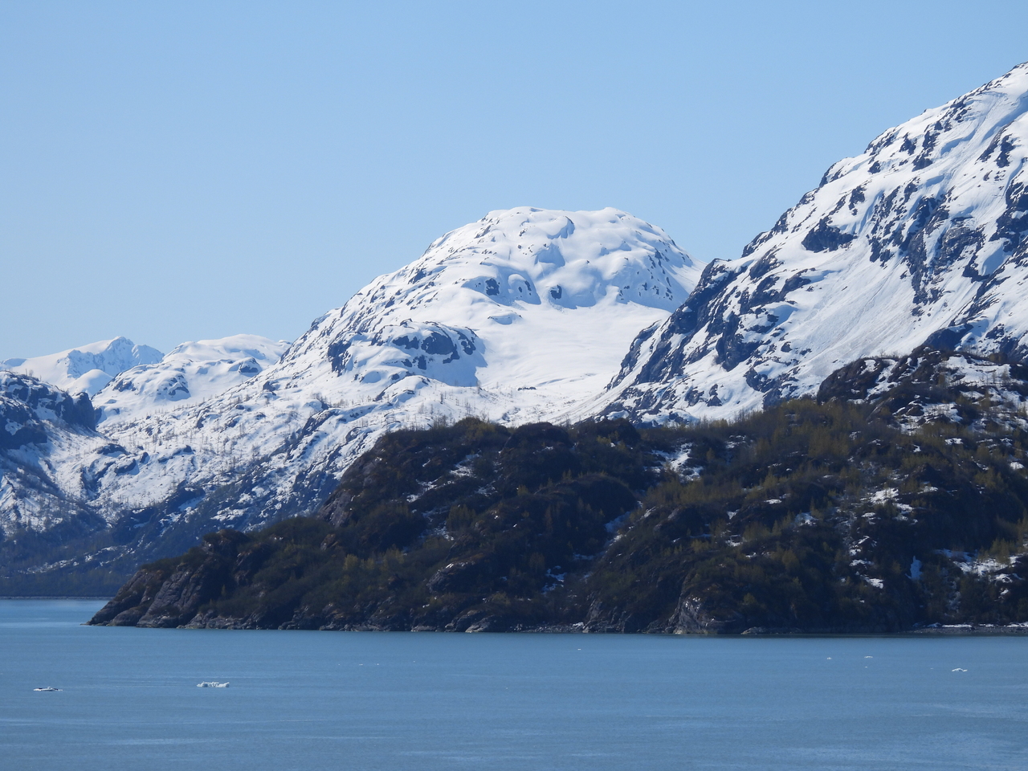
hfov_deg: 9.9
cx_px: 514
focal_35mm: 200
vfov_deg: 7.4
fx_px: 5939
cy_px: 386
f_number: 4.5
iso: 100
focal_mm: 35.7
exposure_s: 1/2000
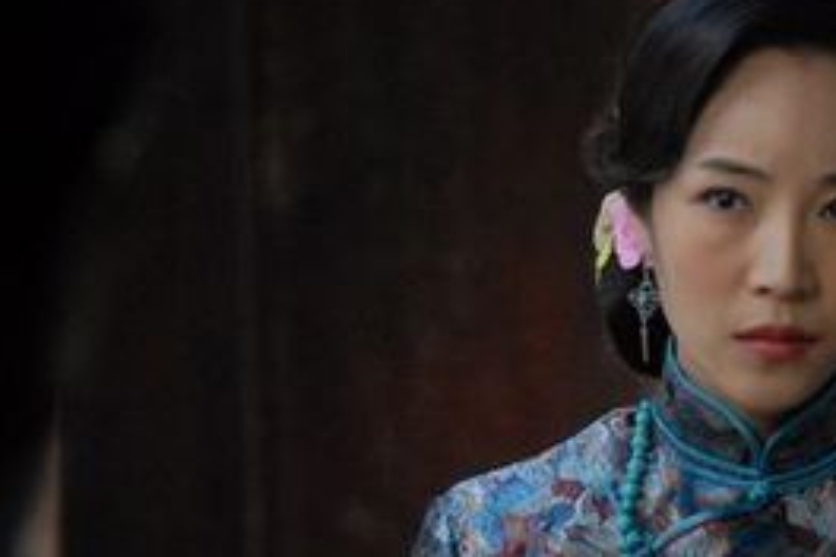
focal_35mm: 266
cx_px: 459
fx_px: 6178
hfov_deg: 7.7
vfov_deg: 5.2
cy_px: 361
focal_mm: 85
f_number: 4
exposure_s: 1/750
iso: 1000
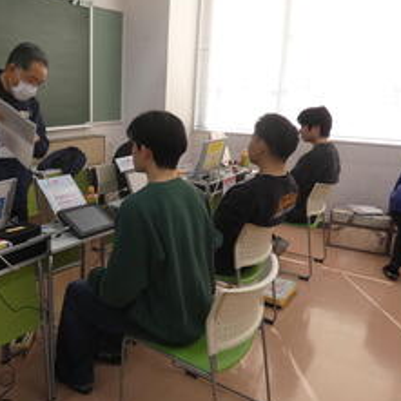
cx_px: 122
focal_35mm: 32
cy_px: 205
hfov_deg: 49.8
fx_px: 419
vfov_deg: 51.1
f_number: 2.8
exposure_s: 1/125
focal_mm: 3.6
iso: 80
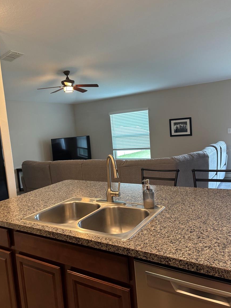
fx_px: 240
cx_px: 117
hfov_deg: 51.4
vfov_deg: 65.3
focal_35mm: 27
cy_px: 150
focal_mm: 5.96
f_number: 1.6
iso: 200
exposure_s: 1/60
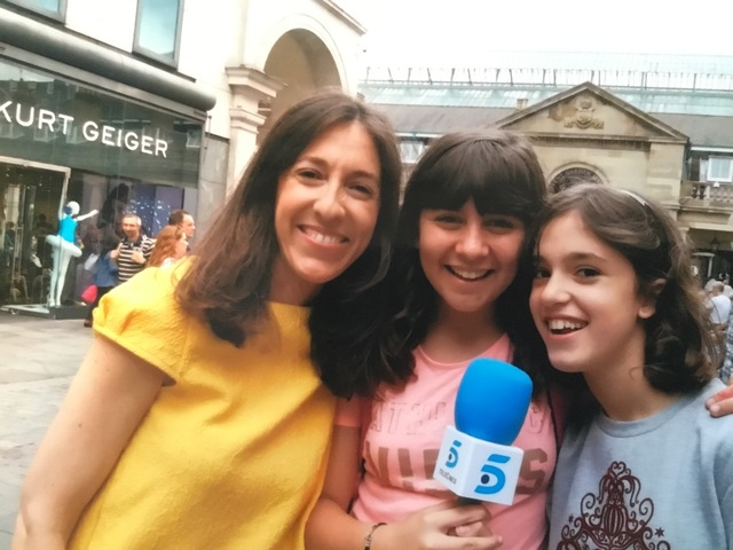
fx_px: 656
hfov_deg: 58.4
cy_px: 275
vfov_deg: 45.4
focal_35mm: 31
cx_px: 366
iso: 640
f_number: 2.4
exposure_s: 1/17
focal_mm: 3.3
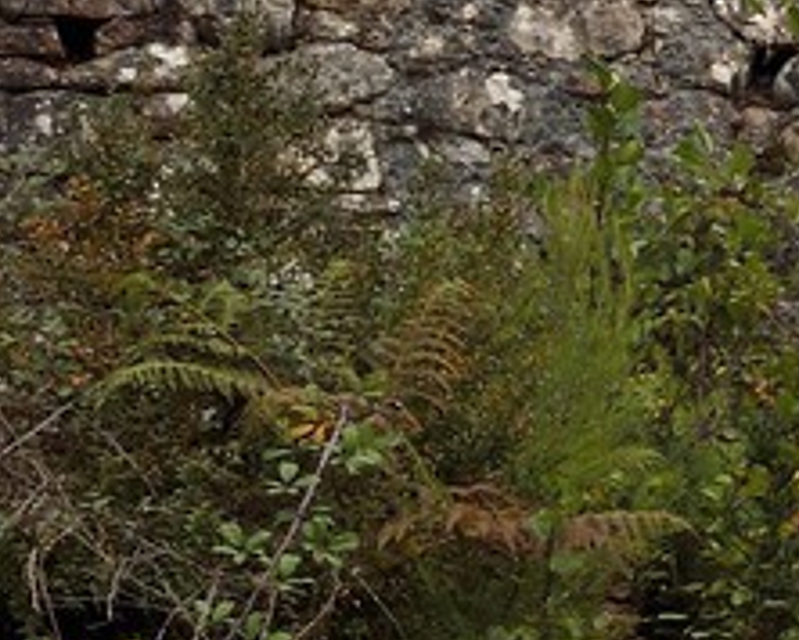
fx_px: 3834
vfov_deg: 9.5
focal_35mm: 162
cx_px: 2620
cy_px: 410
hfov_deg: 8.9
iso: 400
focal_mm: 24
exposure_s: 1/250
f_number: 9
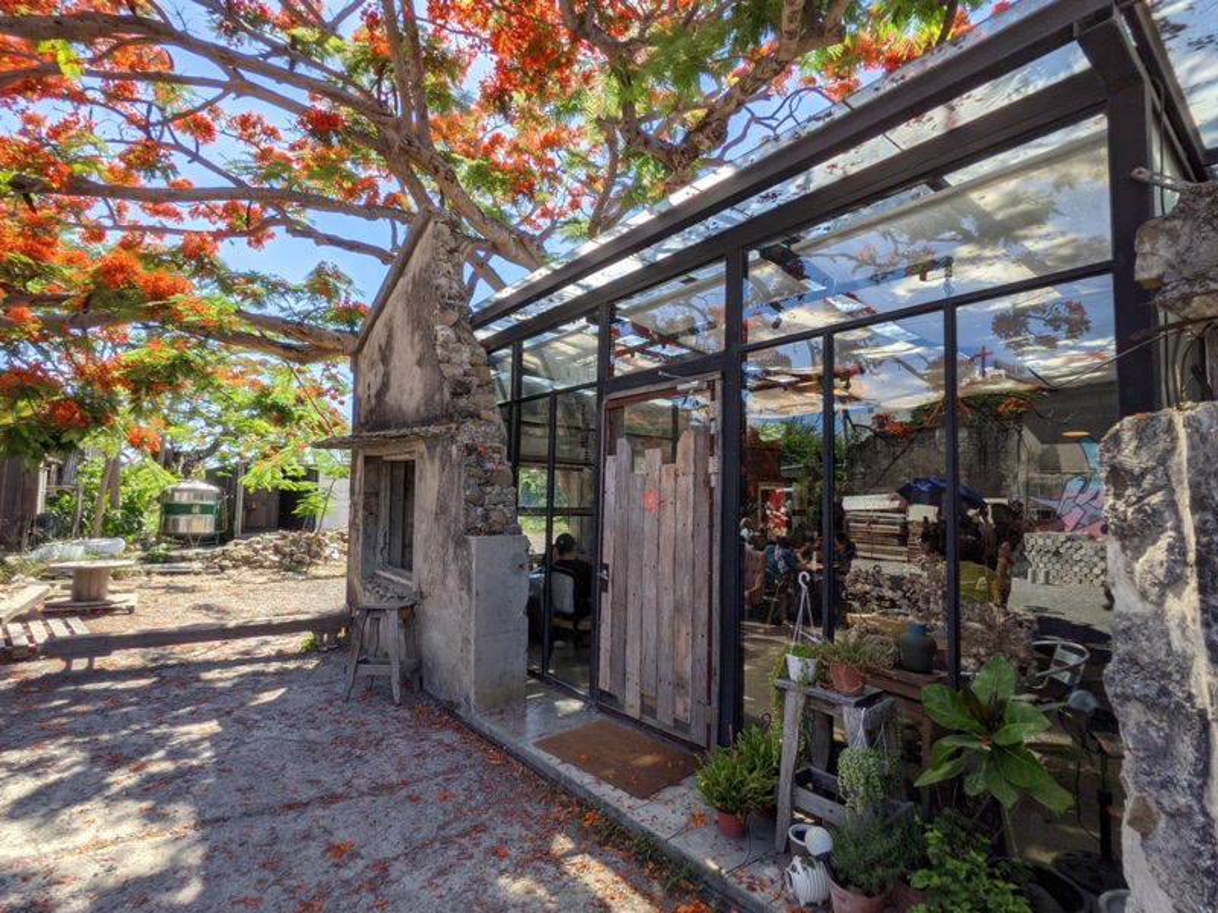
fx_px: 563
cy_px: 456
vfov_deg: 78.1
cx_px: 609
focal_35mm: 16
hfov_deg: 94.5
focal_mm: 2.22
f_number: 2.2
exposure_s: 1/997
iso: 36
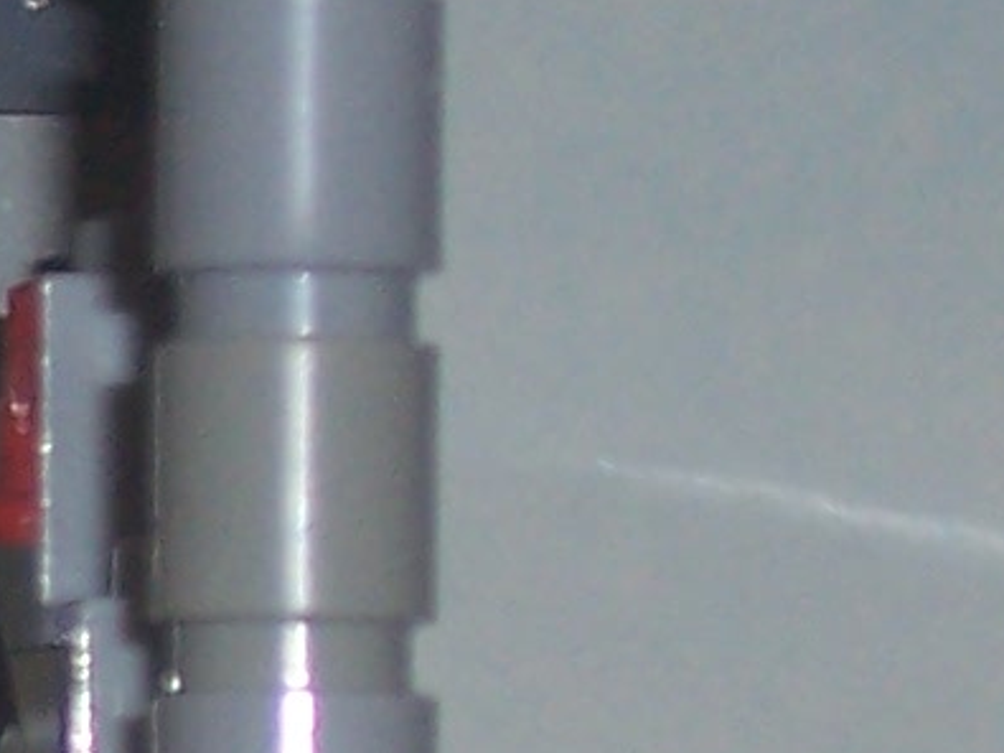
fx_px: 15396
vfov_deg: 2.8
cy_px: 417
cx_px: -1314
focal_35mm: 531
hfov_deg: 3.7
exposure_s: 1/90
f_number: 4.1
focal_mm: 13.5
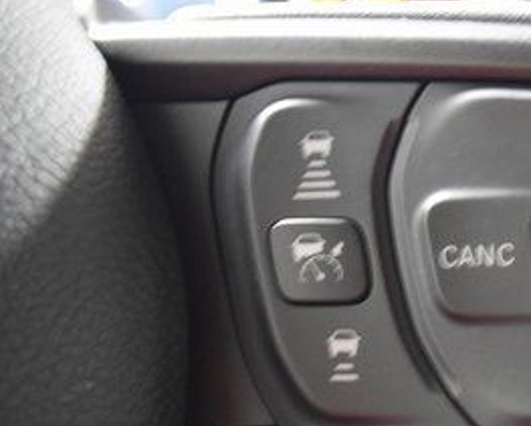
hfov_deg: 20.8
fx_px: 1400
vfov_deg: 17.2
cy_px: 310
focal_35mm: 89
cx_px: 533
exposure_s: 1/5
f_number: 4.2
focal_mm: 26
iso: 3200
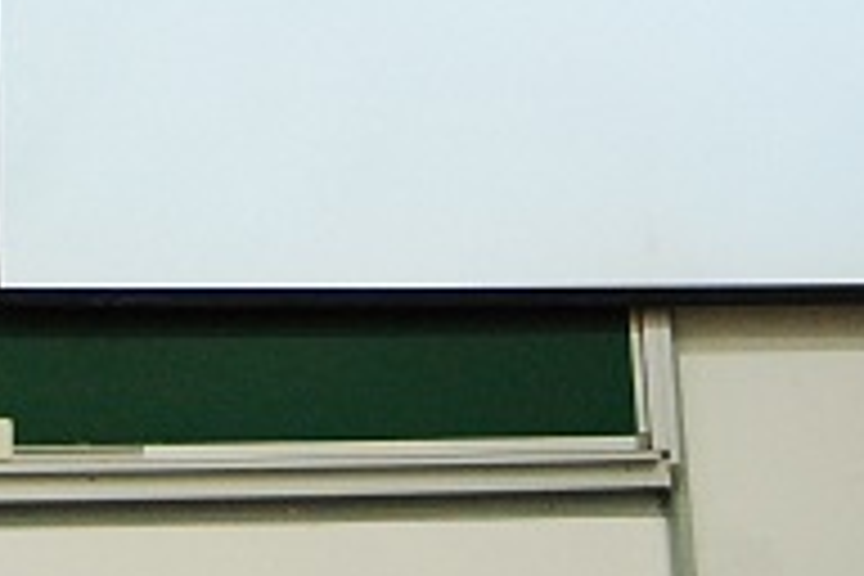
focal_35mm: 94
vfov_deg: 14.0
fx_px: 2256
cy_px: -153
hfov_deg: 20.8
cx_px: -58
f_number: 3.8
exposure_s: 1/80
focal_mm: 20
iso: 1600
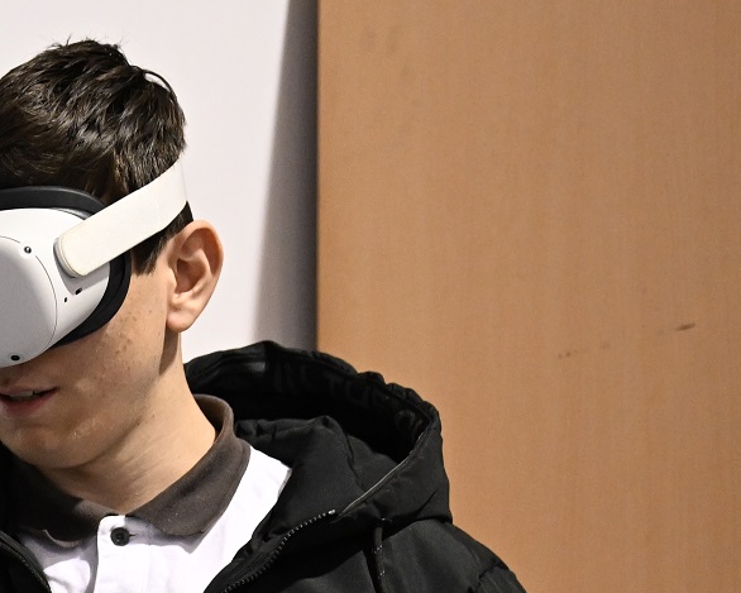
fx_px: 5703
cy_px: 936
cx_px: -341
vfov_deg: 5.9
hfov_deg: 7.3
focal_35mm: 260
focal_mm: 65
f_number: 3.2
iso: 2500
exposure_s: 1/80
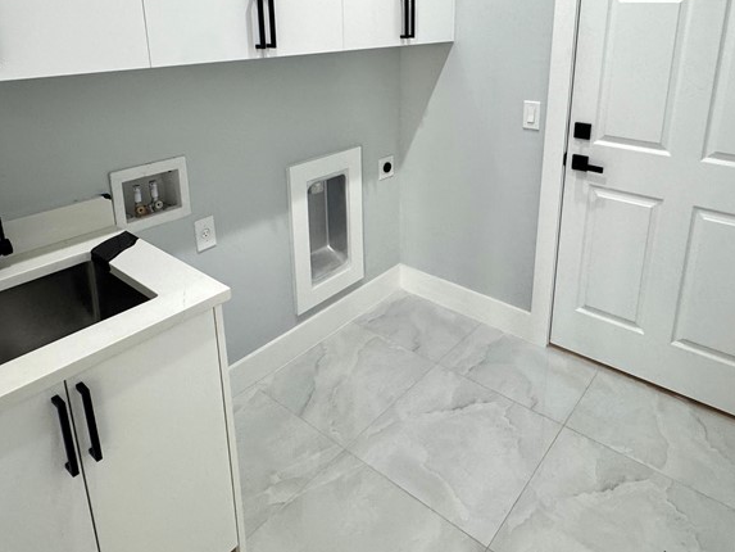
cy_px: 150
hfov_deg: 69.2
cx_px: 409
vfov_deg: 52.9
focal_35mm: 25
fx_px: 531
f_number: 2.2
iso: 200
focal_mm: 2.22
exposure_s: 1/120
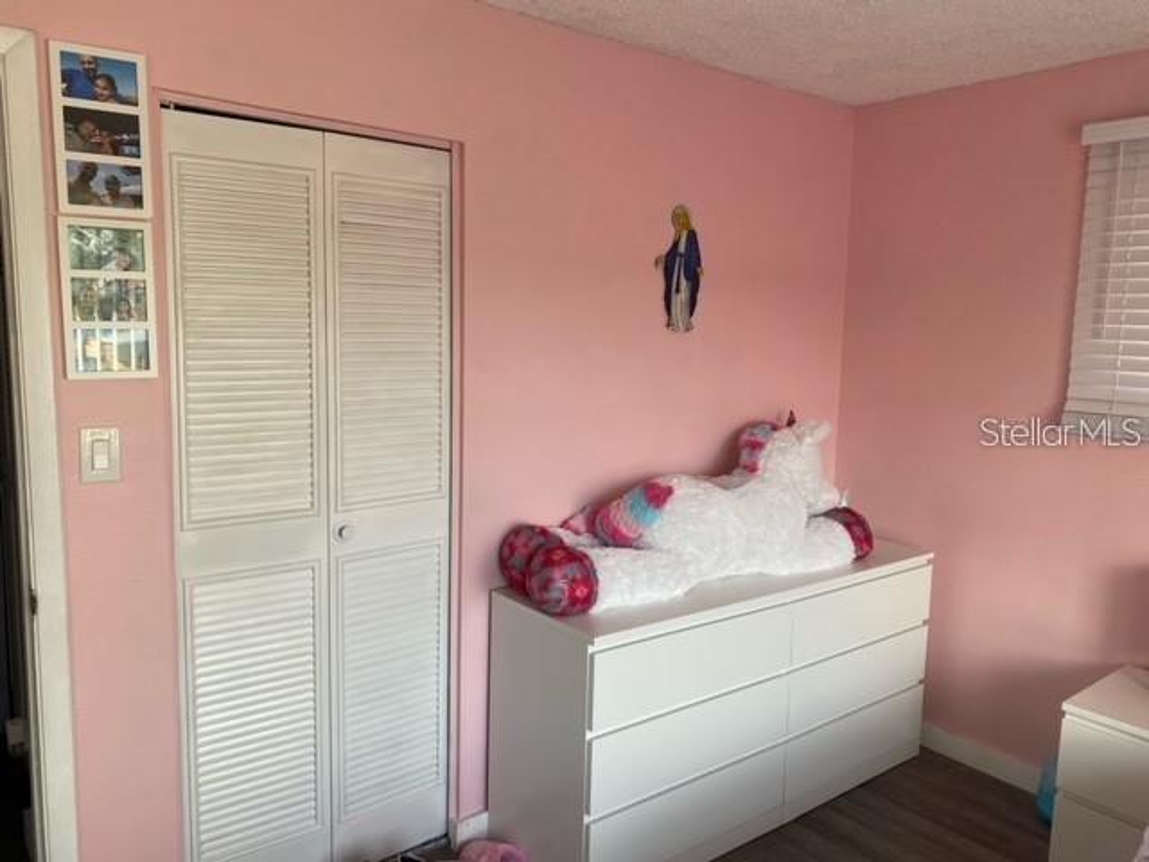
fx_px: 863
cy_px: 431
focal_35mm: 26
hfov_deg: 67.3
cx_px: 574
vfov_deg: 53.1
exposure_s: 1/121
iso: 50
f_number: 1.8
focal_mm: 4.25
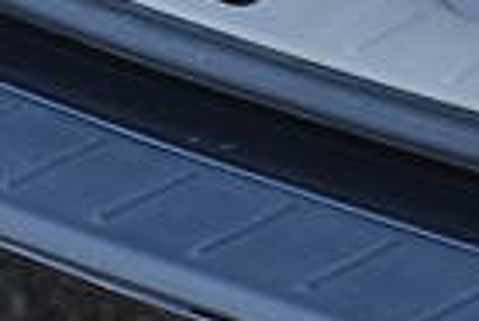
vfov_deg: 5.9
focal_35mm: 224
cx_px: 717
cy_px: -406
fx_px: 2984
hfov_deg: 9.0
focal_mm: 26
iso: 400
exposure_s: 1/125
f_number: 5.6
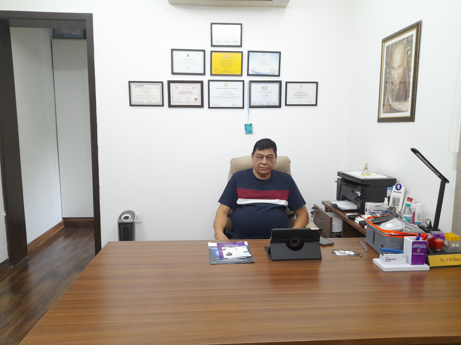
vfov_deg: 54.9
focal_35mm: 25
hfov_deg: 69.4
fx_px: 333
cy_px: 172
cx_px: 230
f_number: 2
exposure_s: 1/50
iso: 400
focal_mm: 4.6
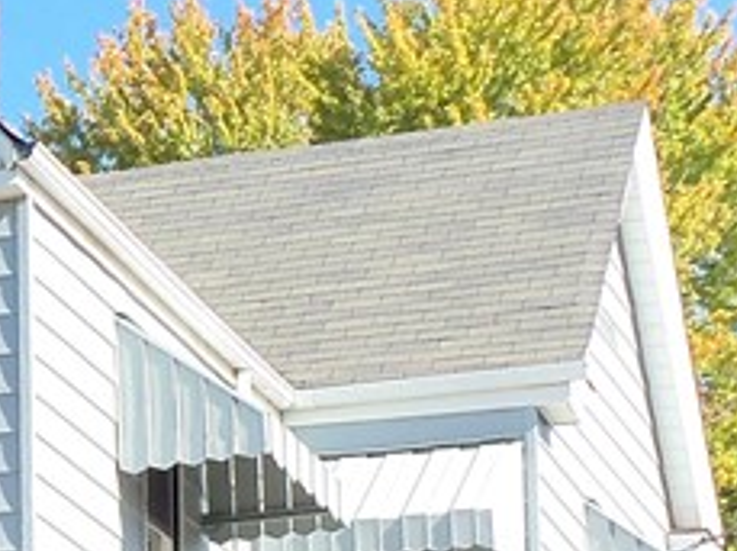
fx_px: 4570
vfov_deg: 6.8
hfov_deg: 9.0
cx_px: -277
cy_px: 760
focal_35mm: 215
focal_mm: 8.7
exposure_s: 1/400
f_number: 3.8
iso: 64
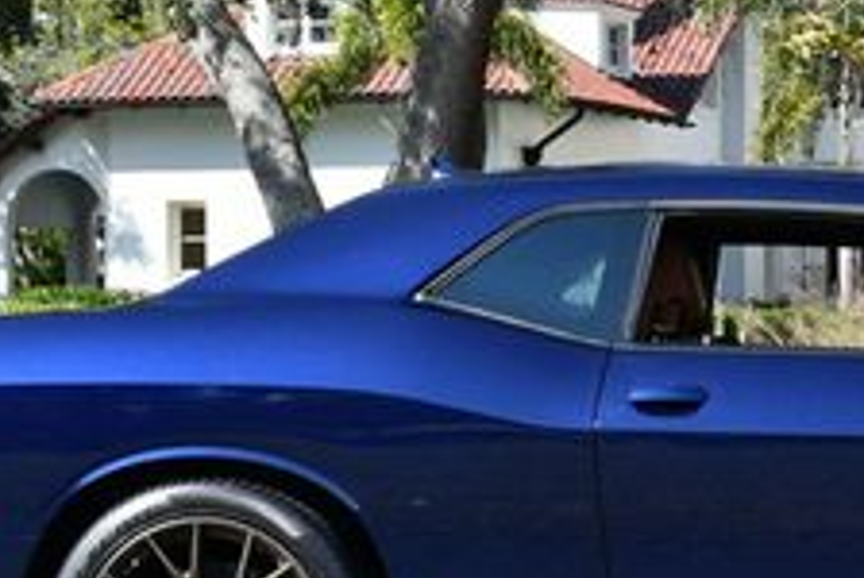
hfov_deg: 14.1
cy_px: 158
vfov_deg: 9.6
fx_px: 3436
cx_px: 883
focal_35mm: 143
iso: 160
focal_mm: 25
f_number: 8
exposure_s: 1/250
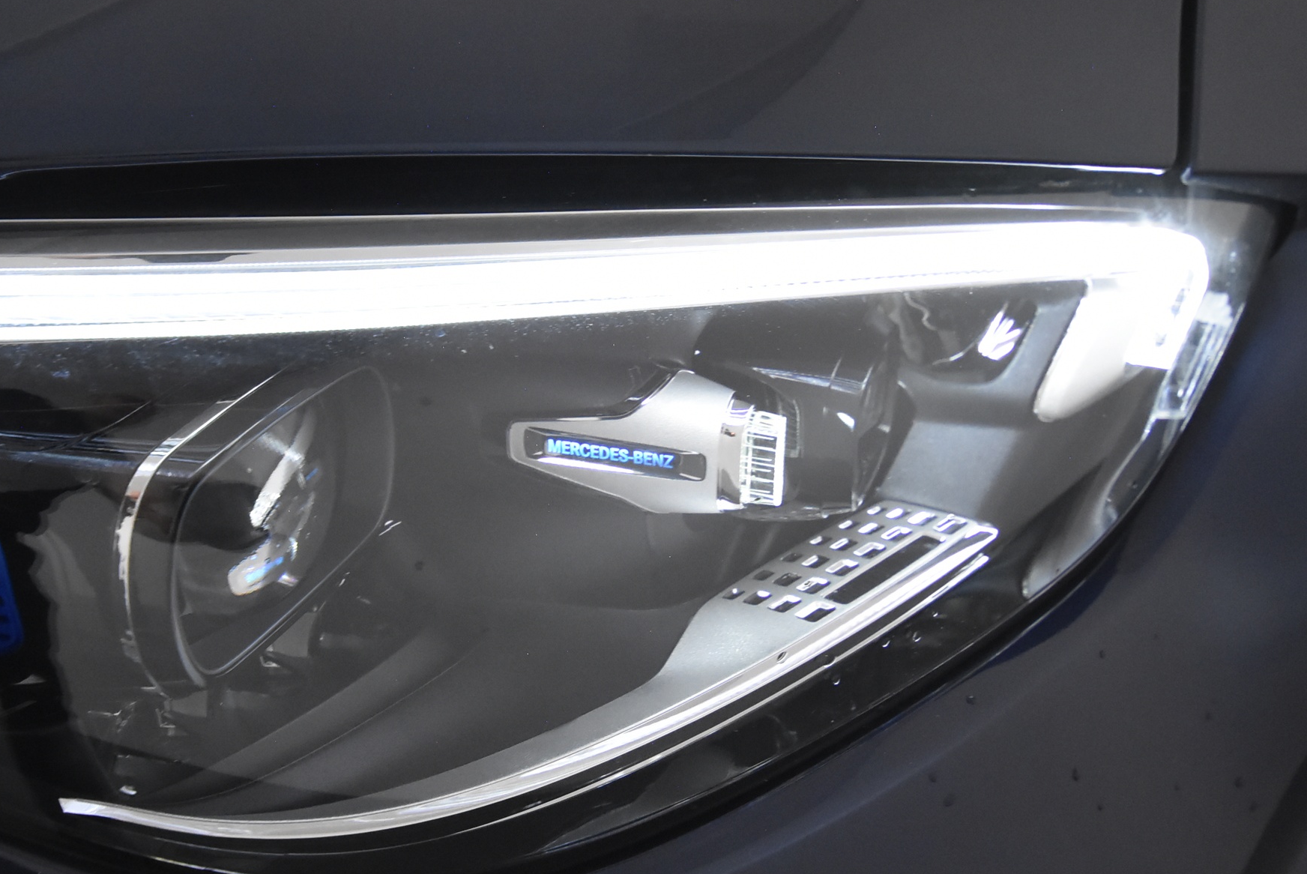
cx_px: 627
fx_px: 1562
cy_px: 495
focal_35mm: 43
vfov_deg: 31.2
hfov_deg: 45.4
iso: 3600
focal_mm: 20
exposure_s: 1/60
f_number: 5.6
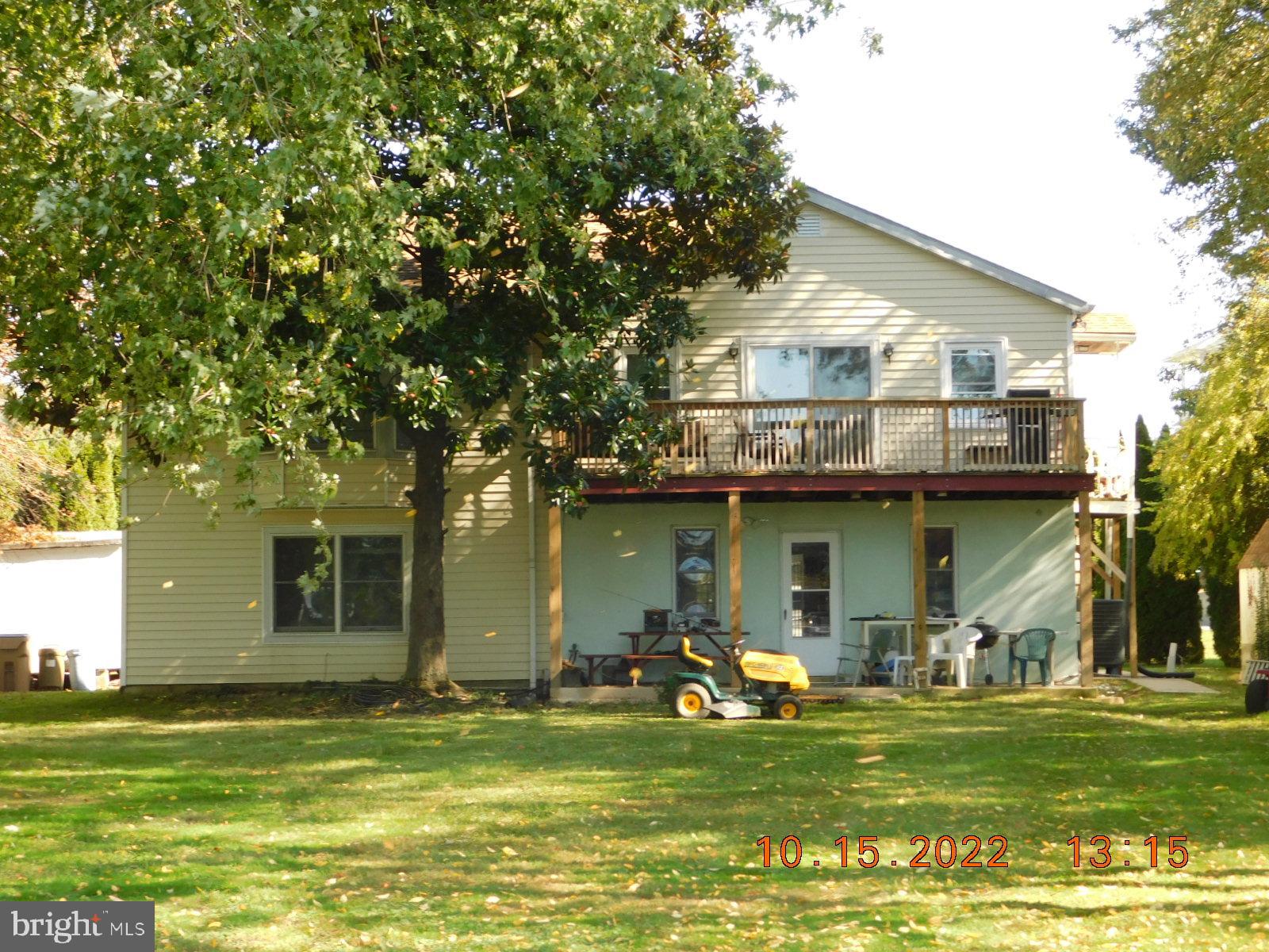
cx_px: 634
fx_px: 2603
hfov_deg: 27.4
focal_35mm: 71
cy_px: 476
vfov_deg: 20.7
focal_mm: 12.6
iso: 125
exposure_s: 1/100
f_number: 4.3
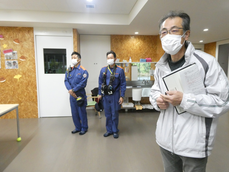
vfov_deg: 56.8
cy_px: 86
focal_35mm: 24
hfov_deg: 71.6
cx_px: 114
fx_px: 159
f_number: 3.3
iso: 800
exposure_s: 1/60
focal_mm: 4.3
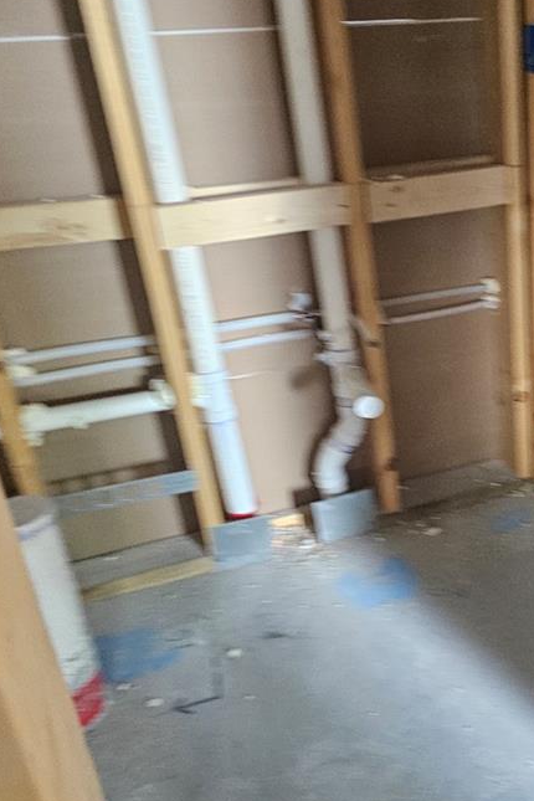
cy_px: 380
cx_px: 510
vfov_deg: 50.7
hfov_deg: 32.7
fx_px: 845
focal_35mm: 38
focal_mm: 6.3
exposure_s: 1/60
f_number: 1.7
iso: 800
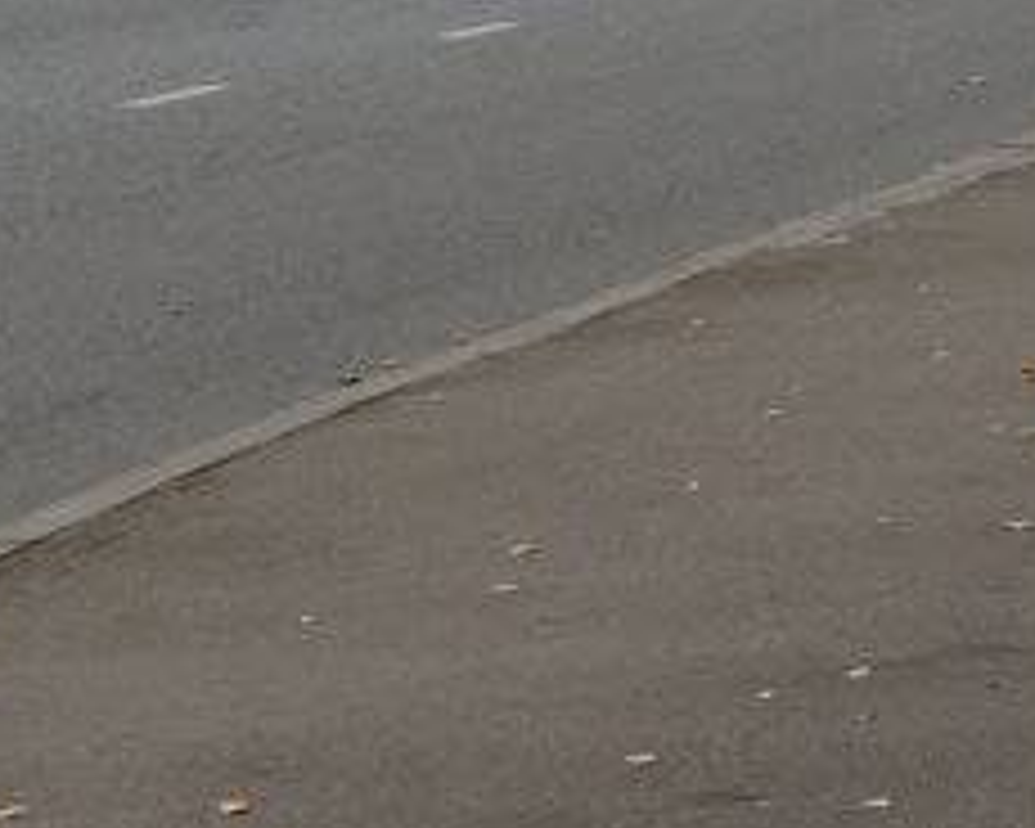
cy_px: -506
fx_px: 7886
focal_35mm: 257
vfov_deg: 5.9
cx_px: 1206
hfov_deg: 7.5
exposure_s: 1/500
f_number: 8
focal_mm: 35
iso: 200
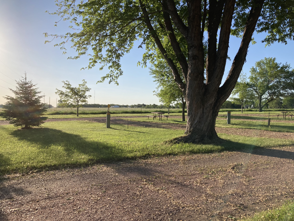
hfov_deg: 63.4
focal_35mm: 28
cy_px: 110
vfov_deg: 49.7
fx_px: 238
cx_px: 147
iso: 20
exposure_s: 1/2288
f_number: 1.8
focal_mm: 3.99
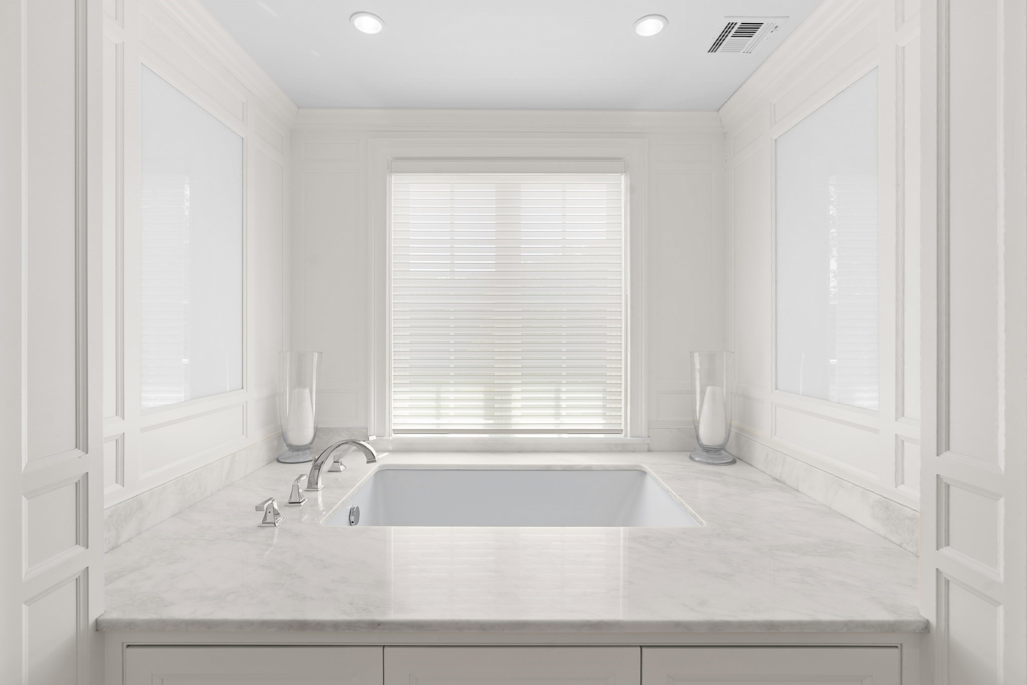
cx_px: 514
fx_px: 456
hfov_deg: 96.7
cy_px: 342
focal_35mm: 16
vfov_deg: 73.8
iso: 125
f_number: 8
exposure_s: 1/6
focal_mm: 16
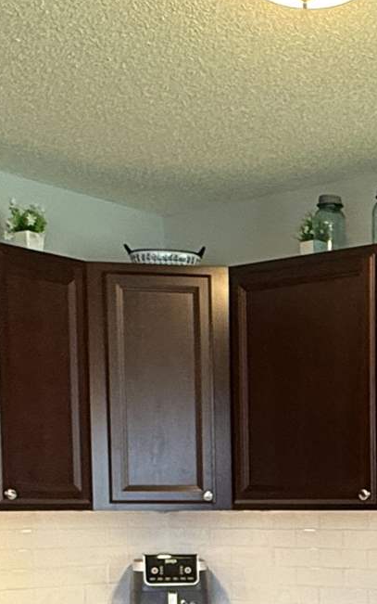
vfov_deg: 27.5
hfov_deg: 17.8
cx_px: 438
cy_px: 619
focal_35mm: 70
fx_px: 1150
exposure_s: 1/60
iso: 200
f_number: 2.2
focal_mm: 2.22
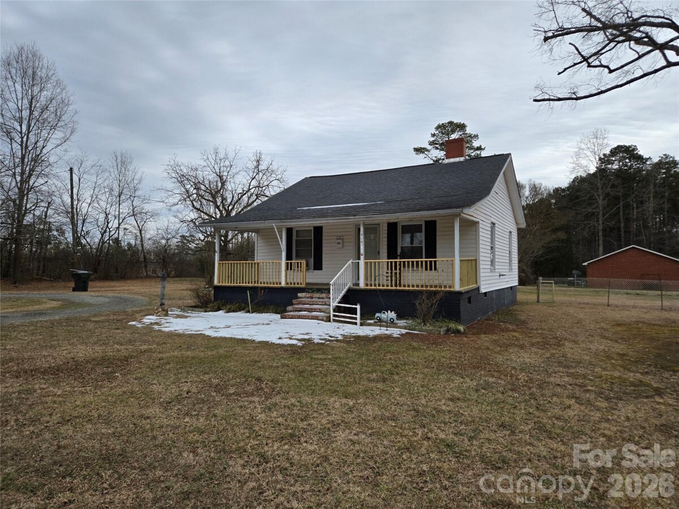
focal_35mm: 23
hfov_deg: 73.9
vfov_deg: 58.9
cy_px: 254
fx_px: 451
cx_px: 340
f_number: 1.8
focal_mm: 5.4
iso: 80
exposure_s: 1/2775
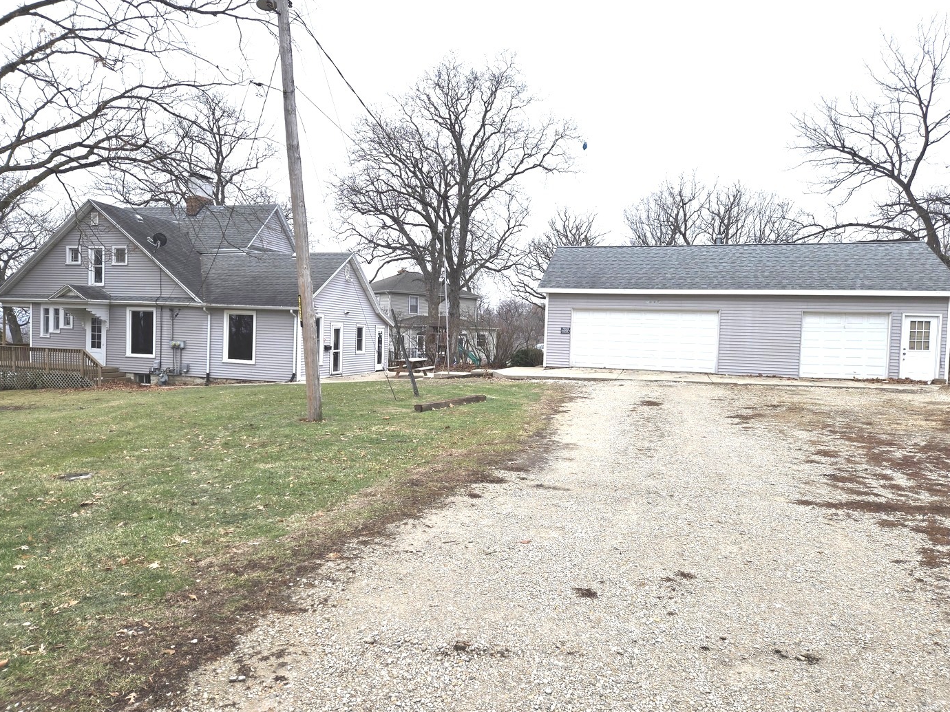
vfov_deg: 56.8
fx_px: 659
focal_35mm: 24
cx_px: 477
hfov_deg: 71.6
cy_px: 358
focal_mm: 5.4
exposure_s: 1/640
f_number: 1.8
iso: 25
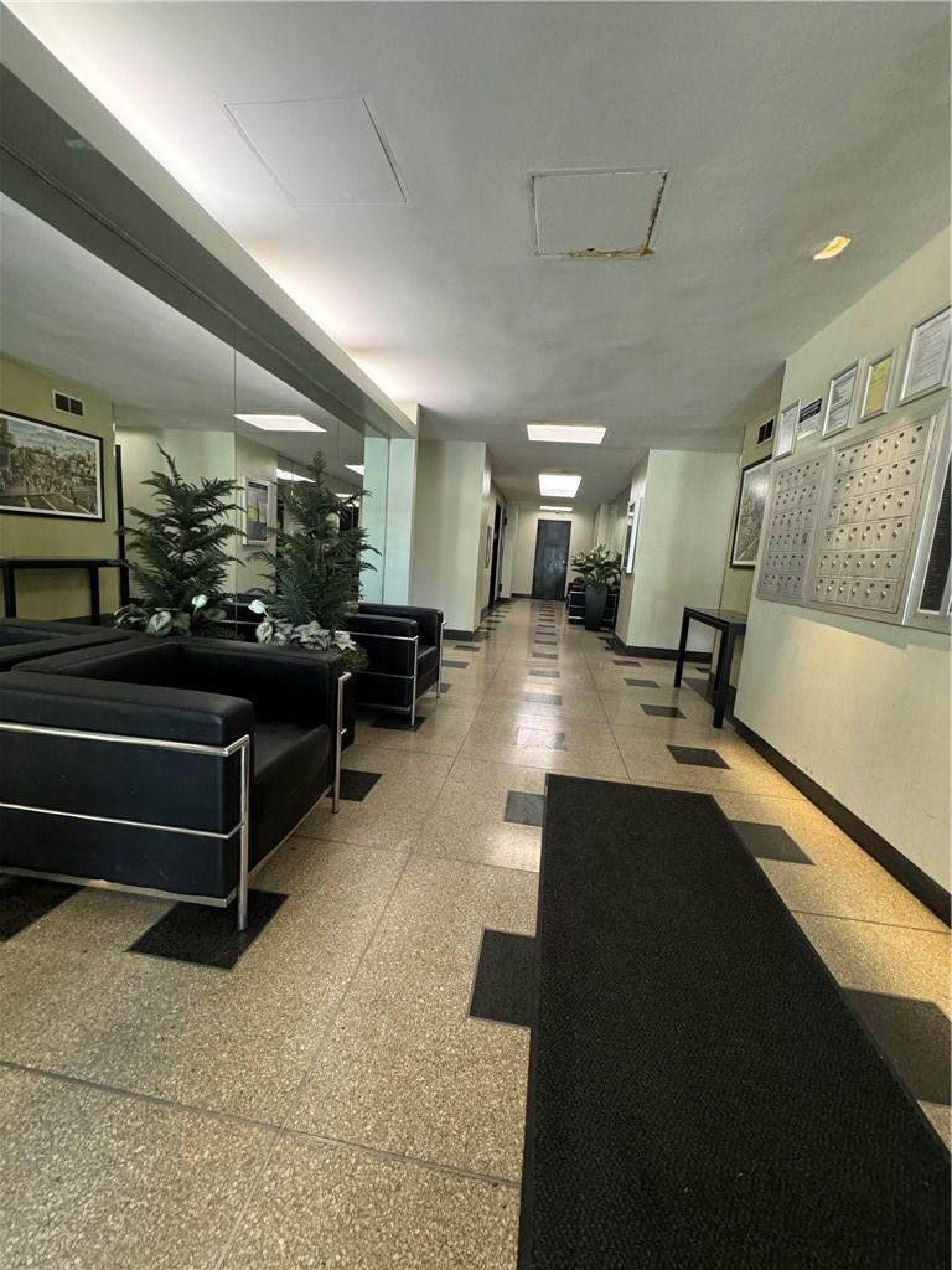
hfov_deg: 85.7
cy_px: 635
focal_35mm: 14
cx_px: 476
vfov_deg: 102.1
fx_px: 513
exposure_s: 1/60
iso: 500
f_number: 2.2
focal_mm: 2.22
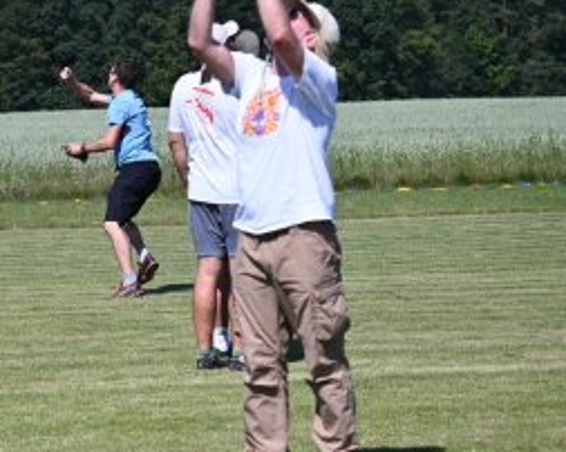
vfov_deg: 7.6
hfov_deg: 9.5
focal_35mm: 203
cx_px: 120
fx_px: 3398
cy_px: 159
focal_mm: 110
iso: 320
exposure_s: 1/2500
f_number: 6.3
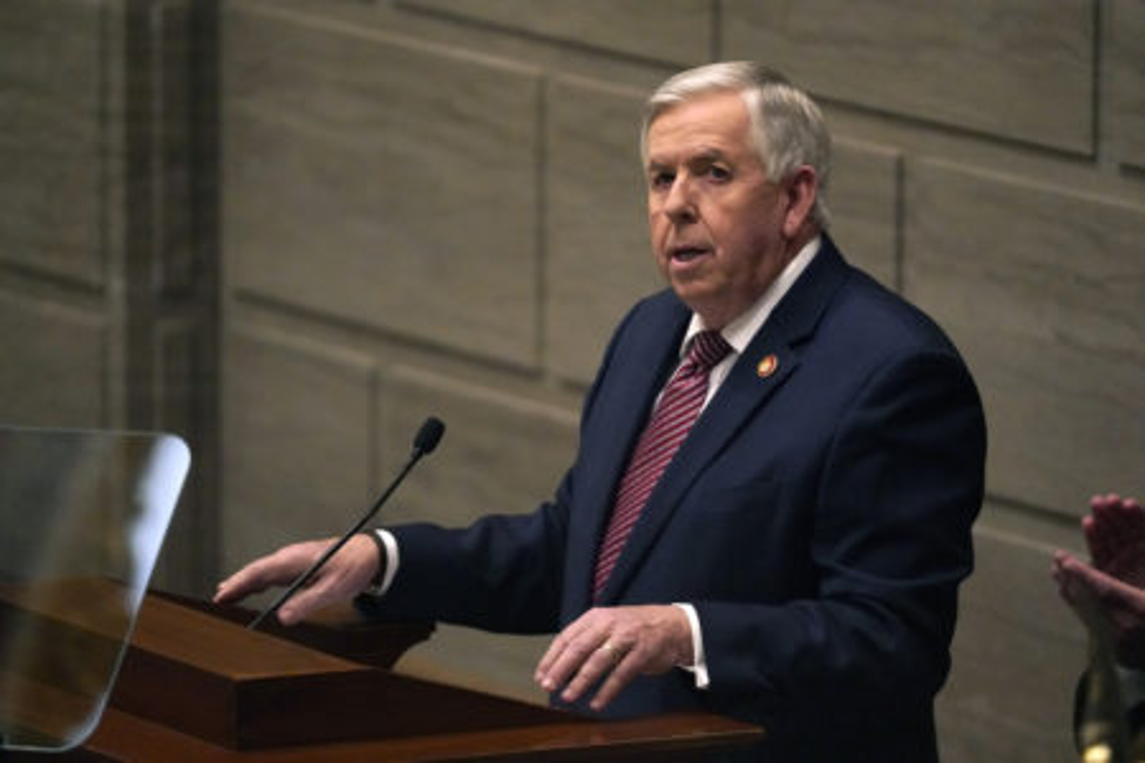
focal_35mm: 394
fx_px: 12530
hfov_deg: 5.2
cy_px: 382
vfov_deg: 3.5
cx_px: 572
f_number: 5.6
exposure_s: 1/500
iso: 10000
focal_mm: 394
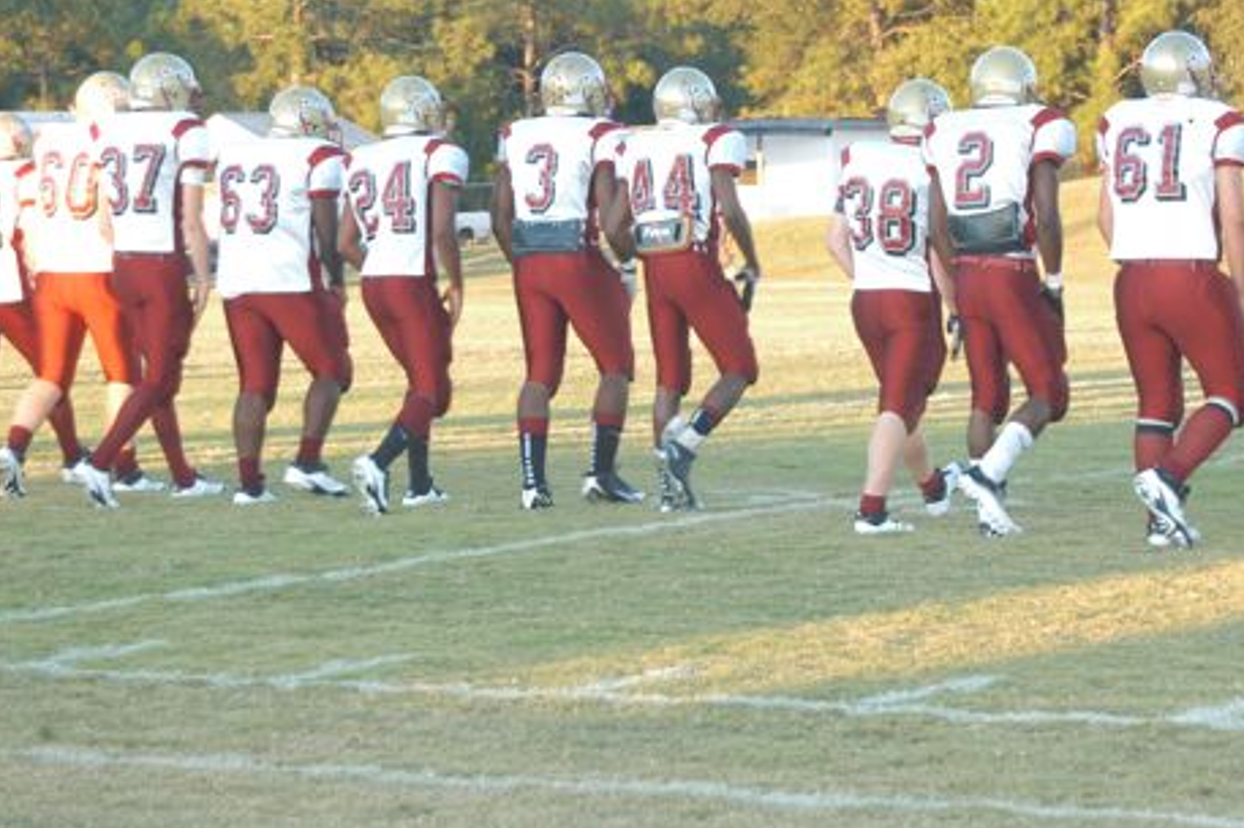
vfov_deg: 9.3
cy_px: 264
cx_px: 860
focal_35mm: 147
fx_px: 5076
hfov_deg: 13.9
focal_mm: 70
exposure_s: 1/125
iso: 1000
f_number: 7.1
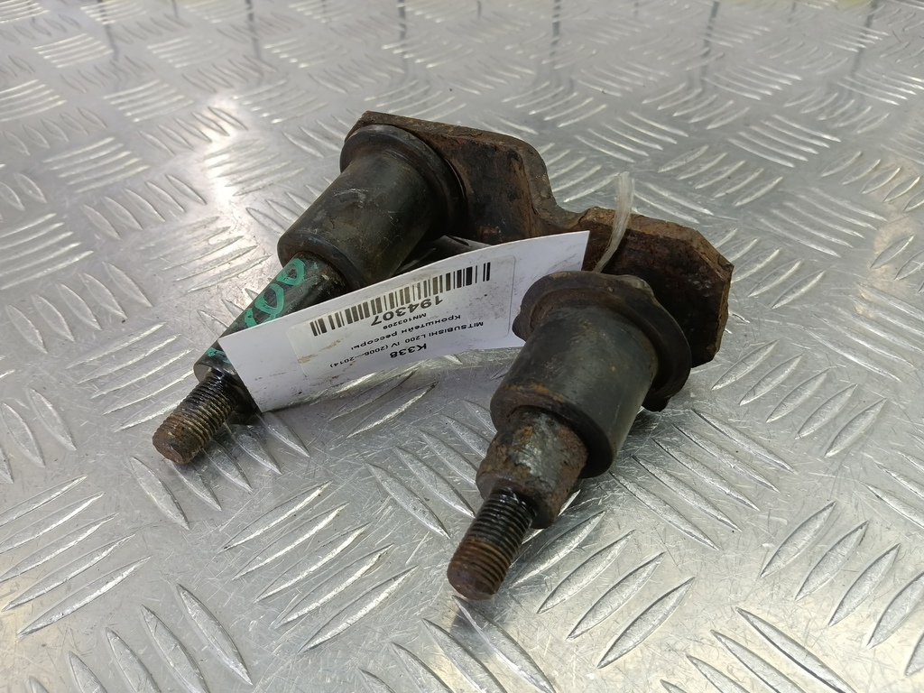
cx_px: 462
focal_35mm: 23
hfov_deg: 73.9
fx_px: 614
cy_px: 346
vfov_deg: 58.9
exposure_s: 1/50
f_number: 1.6
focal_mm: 4.11
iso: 151
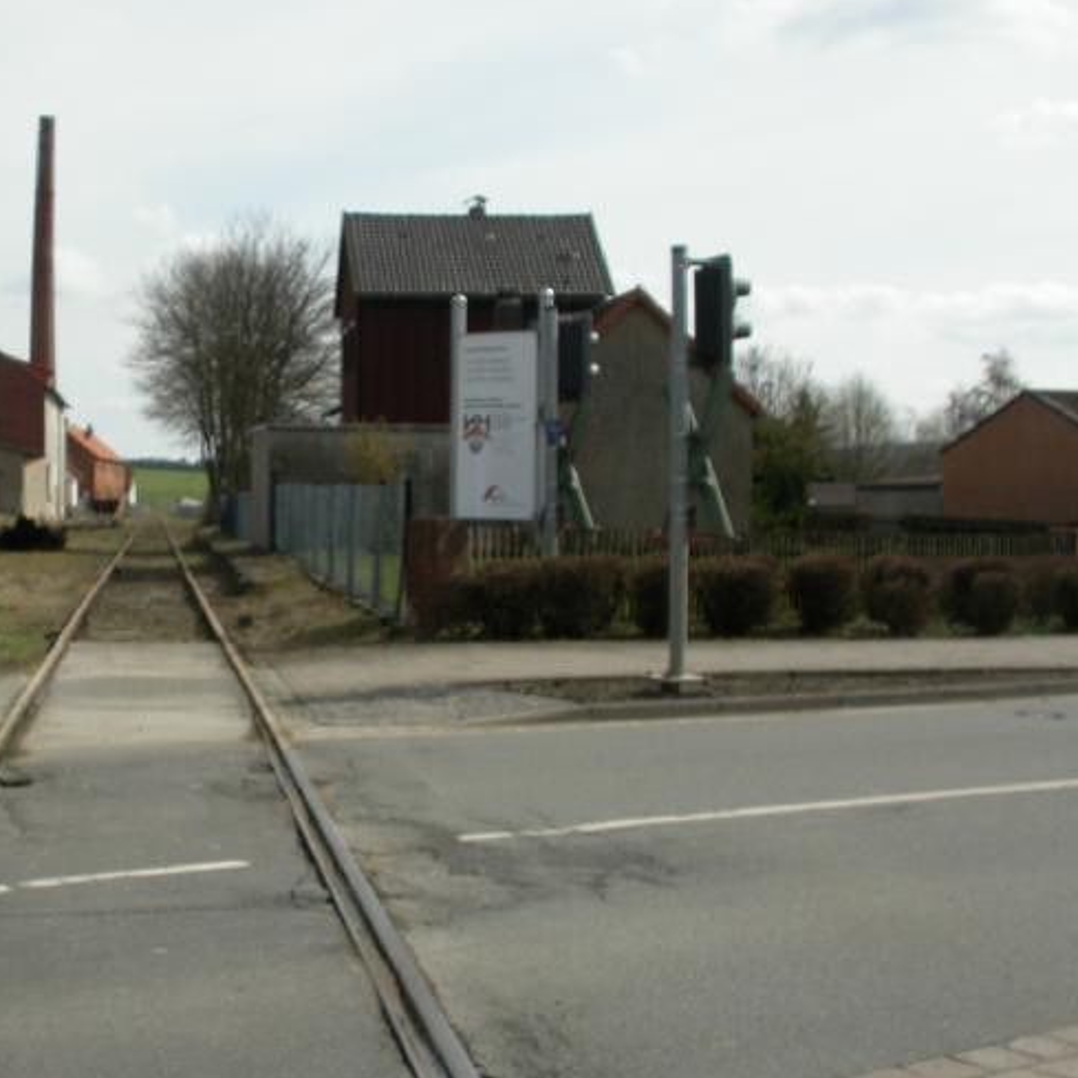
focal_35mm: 55
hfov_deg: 30.3
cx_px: 203
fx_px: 1938
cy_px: 617
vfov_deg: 31.0
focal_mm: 7.85
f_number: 5.3
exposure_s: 1/741
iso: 100
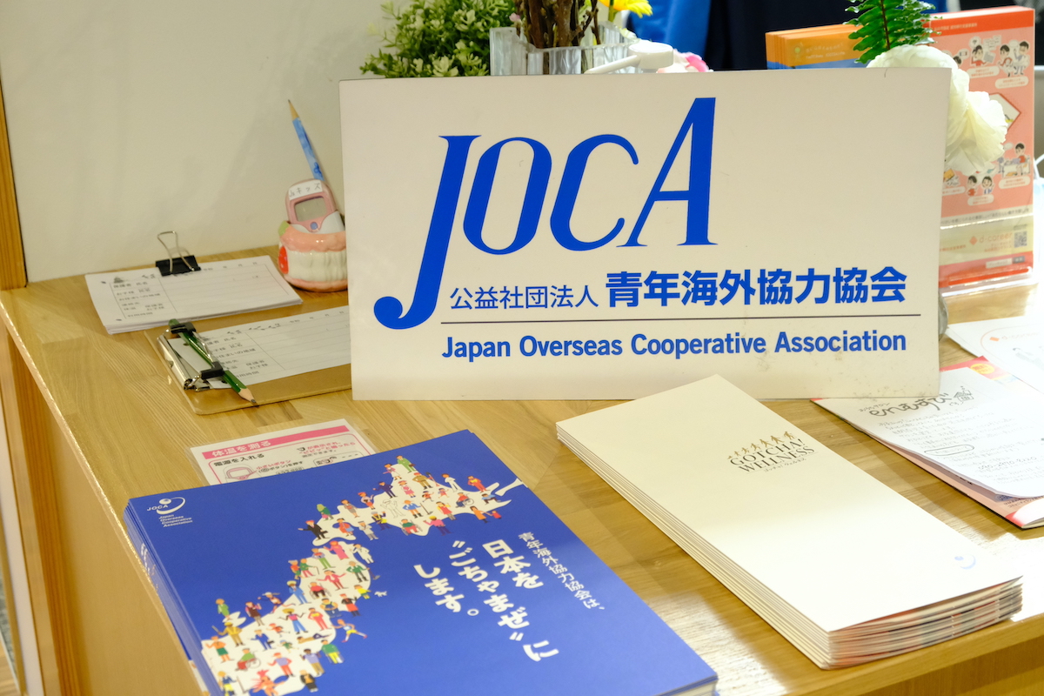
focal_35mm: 54
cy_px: 348
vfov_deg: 25.1
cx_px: 522
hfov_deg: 36.9
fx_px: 1566
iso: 4000
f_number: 7.1
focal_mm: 35.8
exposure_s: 1/15
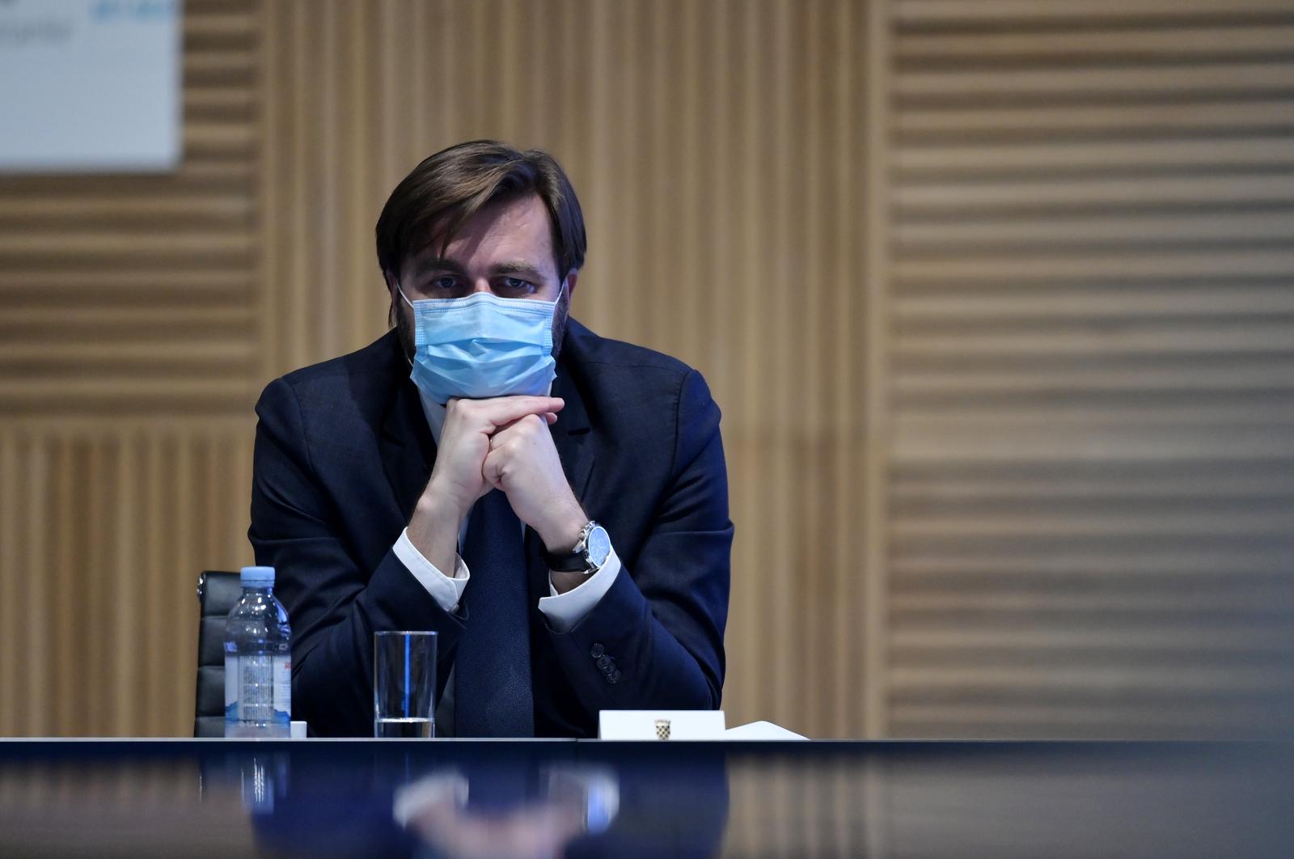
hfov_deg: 5.2
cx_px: 647
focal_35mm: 400
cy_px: 430
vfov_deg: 3.4
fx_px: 14357
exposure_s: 1/250
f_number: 4
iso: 4000
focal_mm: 400
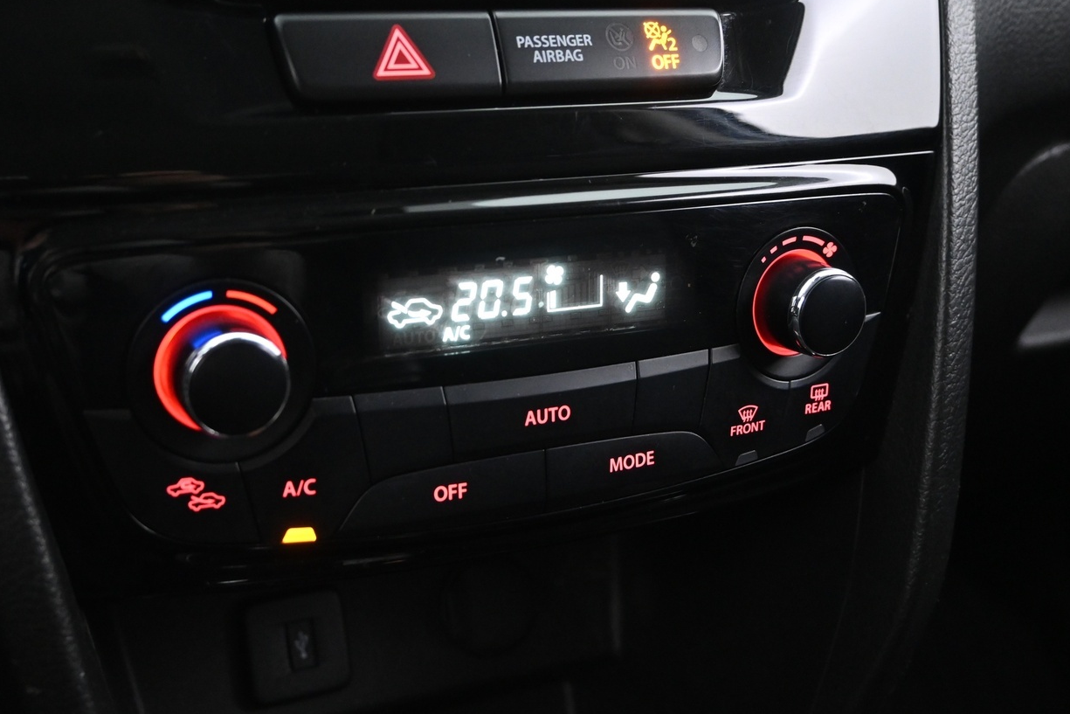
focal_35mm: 42
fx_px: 1238
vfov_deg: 32.1
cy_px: 298
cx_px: 480
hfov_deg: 46.7
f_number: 4
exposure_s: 1/10
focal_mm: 21
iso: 2500
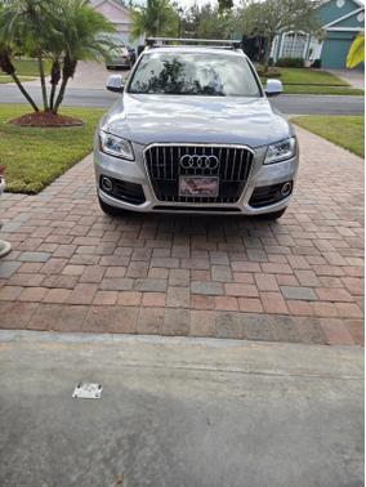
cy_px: 244
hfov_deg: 58.9
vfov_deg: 73.9
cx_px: 183
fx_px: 324
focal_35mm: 23
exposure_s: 1/909
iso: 25
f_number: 1.8
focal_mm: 5.4
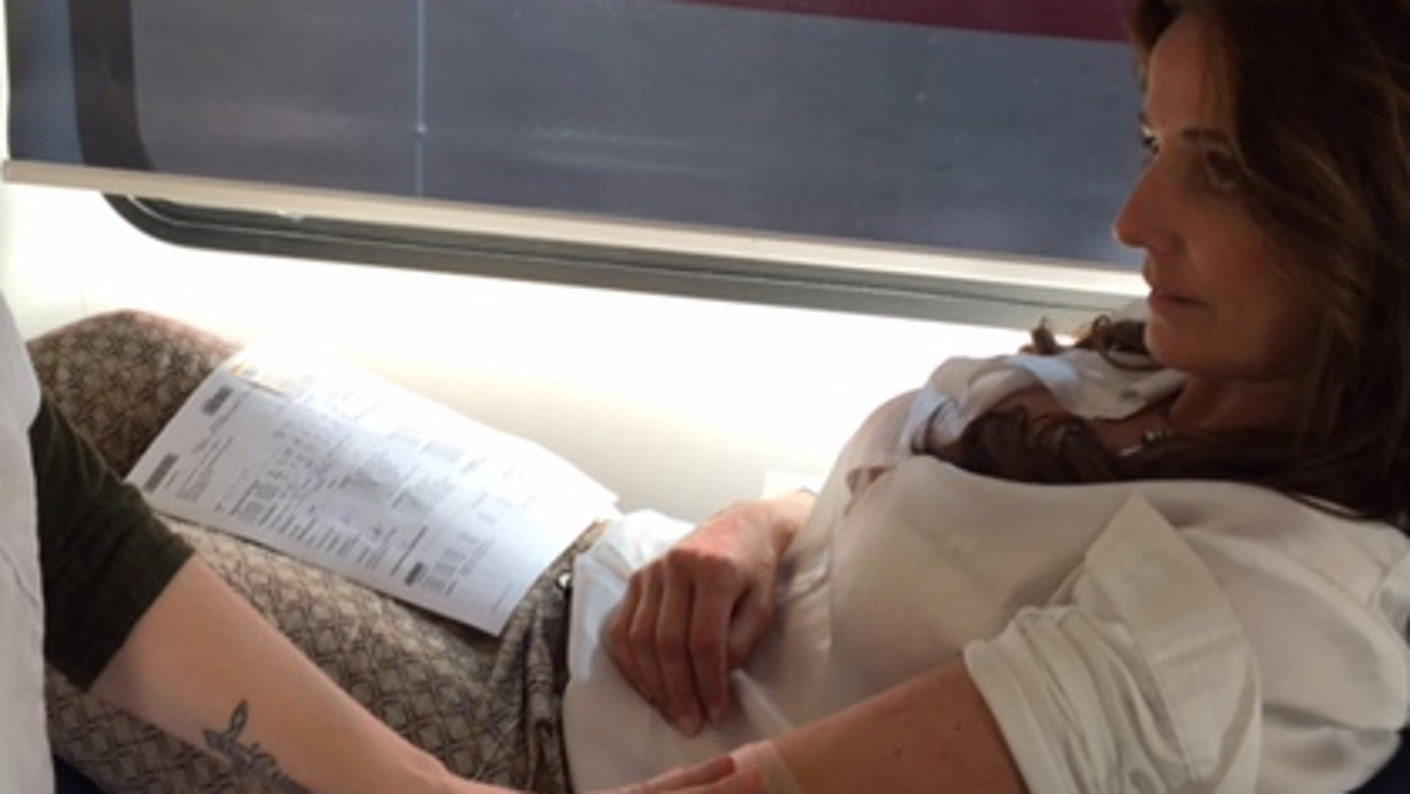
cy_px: 168
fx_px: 1795
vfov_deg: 24.6
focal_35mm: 48
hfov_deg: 42.6
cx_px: 553
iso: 32
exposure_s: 1/100
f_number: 2.2
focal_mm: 4.15
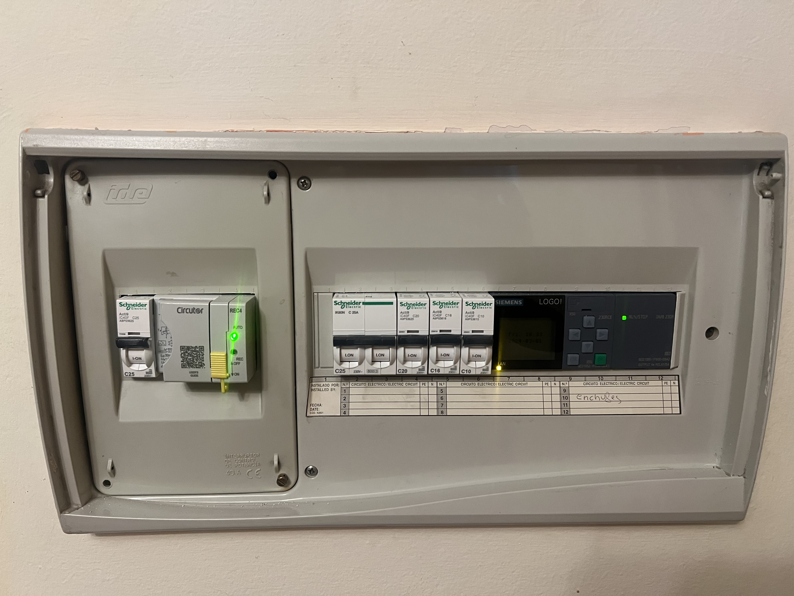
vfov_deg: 53.1
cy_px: 298
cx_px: 397
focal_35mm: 26
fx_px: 596
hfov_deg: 67.3
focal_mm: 5.7
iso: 400
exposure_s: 1/60
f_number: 1.5
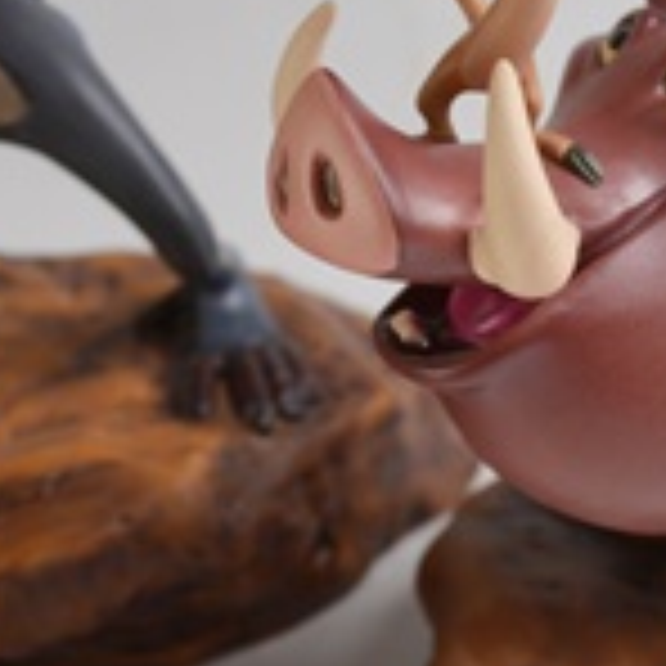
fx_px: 2024
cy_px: 112
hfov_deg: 18.5
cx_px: 562
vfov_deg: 18.5
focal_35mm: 93
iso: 320
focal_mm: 18
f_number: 5.6
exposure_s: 1/125
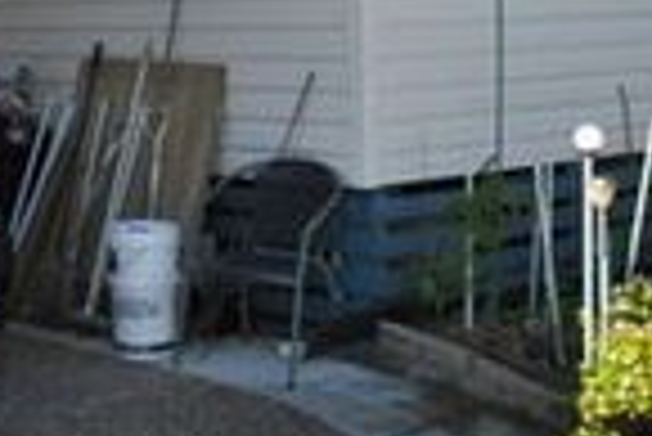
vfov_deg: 13.8
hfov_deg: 20.9
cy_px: -52
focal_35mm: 97
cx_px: 198
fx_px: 1759
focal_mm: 20
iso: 100
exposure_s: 1/200
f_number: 8
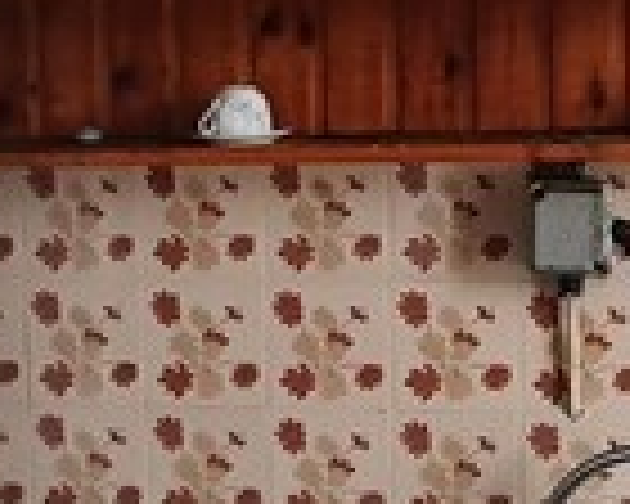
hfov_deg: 20.3
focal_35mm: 93
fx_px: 1734
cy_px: 342
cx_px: 518
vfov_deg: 16.5
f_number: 2.2
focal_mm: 1.8
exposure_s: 1/50
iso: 250
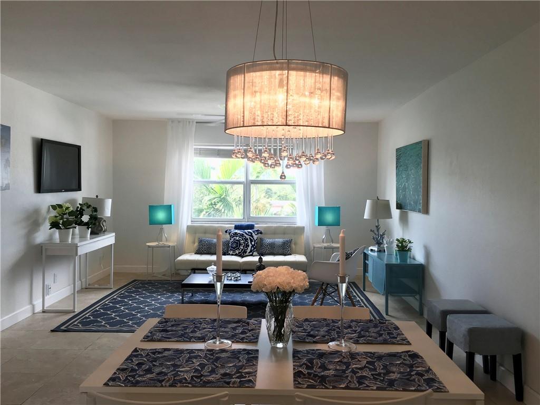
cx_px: 270
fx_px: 452
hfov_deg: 61.7
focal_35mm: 29
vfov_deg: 48.2
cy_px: 202
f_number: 2.2
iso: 25
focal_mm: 4.15
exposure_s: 1/60
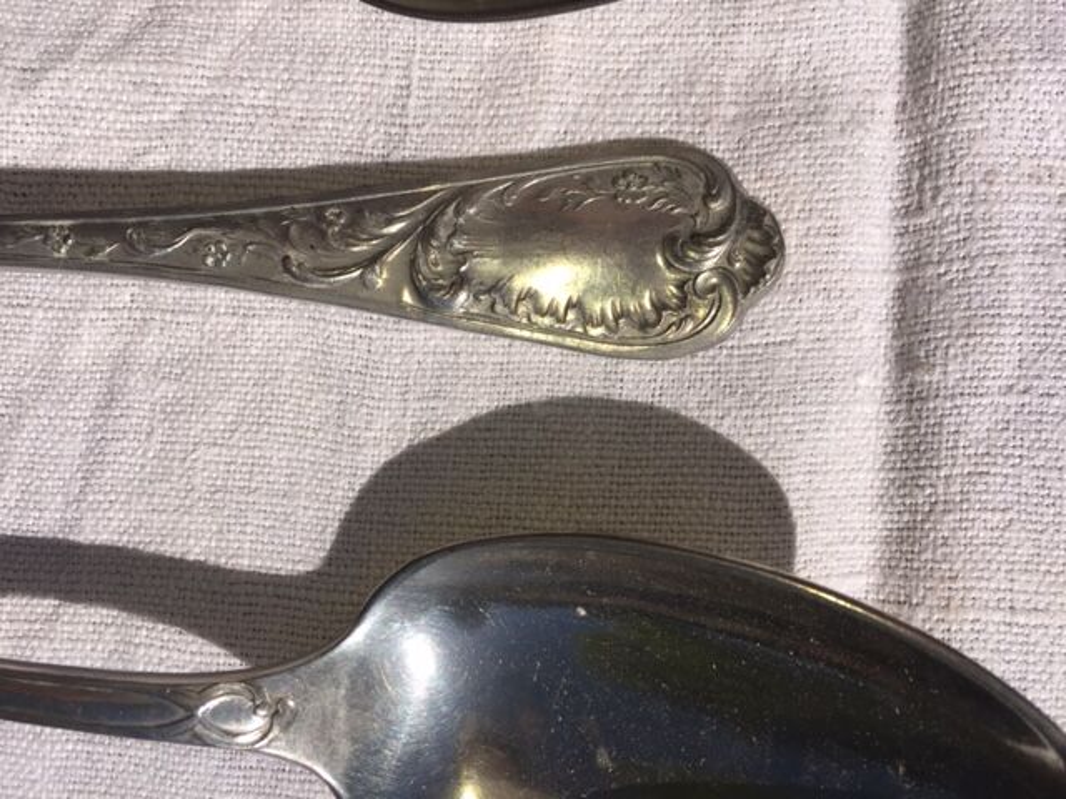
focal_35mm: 29
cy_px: 400
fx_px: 893
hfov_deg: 61.7
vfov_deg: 48.2
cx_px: 533
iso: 32
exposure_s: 1/6623
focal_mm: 4.15
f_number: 2.2
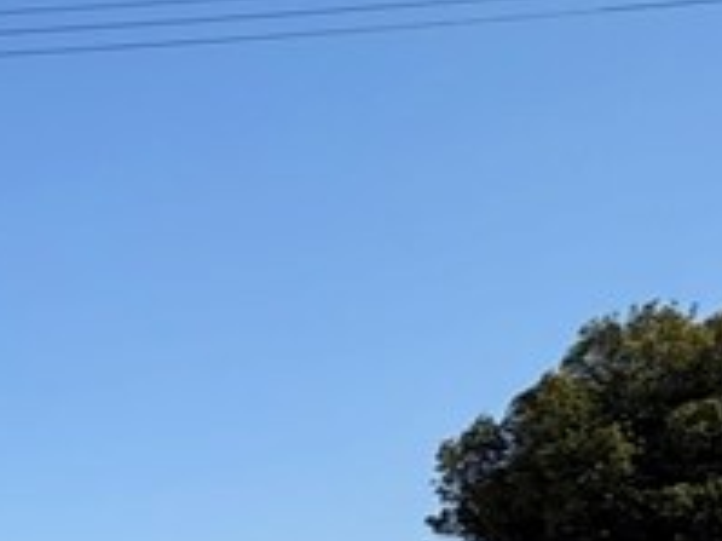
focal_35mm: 90
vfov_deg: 14.8
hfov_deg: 14.4
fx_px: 1876
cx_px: -1009
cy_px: 900
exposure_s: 1/1927
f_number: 2.2
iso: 50
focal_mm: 2.22
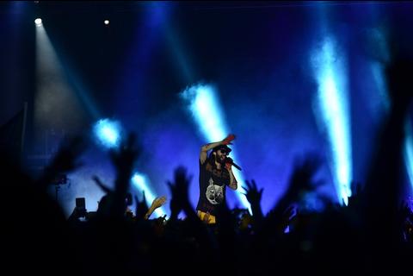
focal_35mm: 195
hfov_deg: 10.5
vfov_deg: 7.0
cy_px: 138
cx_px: 206
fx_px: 2237
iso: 400
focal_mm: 130
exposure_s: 1/100
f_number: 2.8
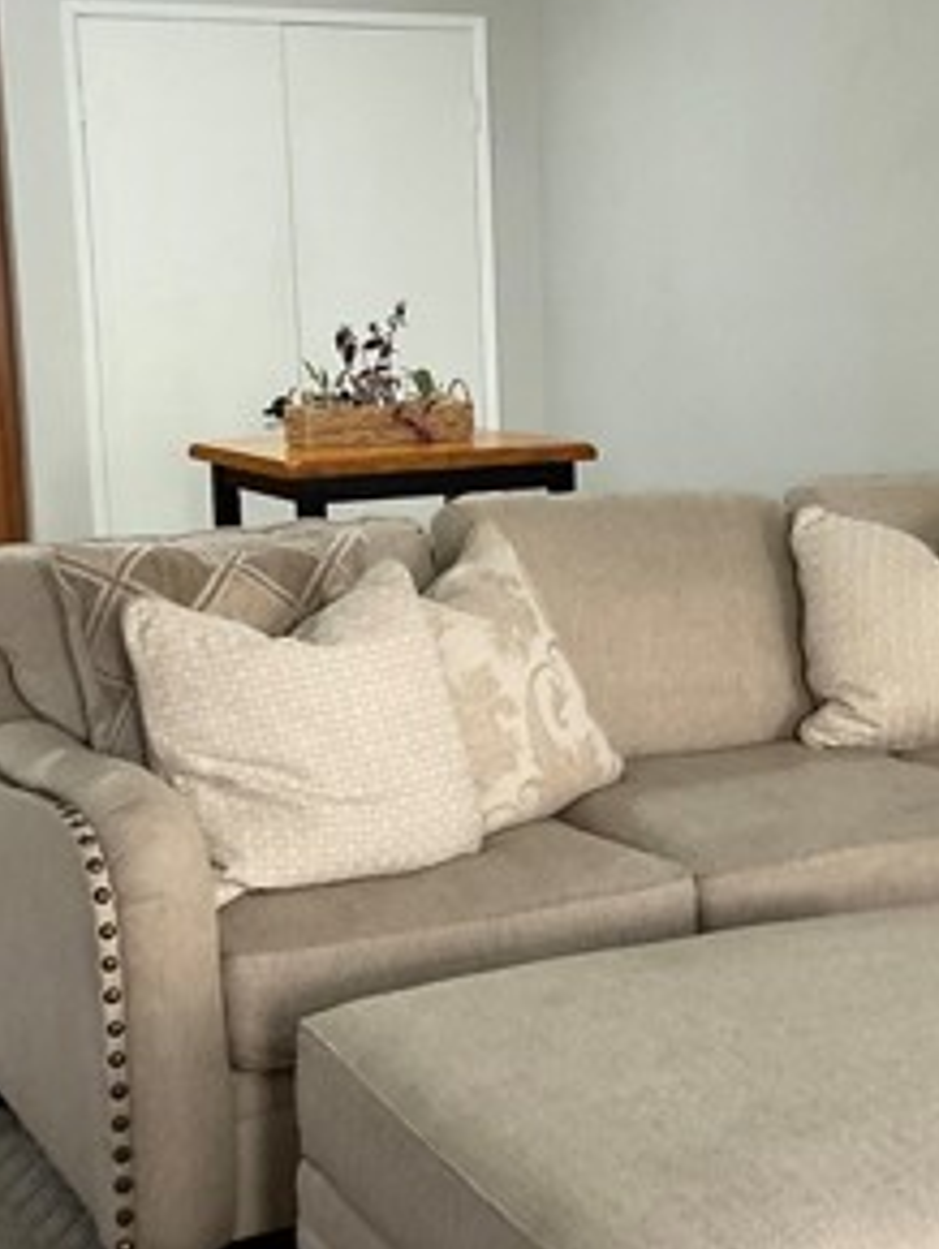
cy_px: 637
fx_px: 2311
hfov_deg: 22.9
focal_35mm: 64
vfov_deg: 30.2
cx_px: 612
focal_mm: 3
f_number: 1.8
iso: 125
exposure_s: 1/60
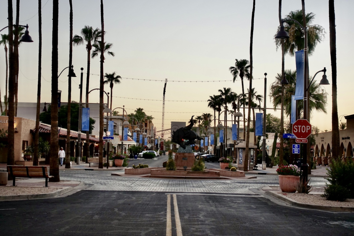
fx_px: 688
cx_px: 177
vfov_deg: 19.5
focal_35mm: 70
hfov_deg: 28.8
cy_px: 118
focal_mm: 25.7
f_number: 4
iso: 125
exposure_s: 1/80
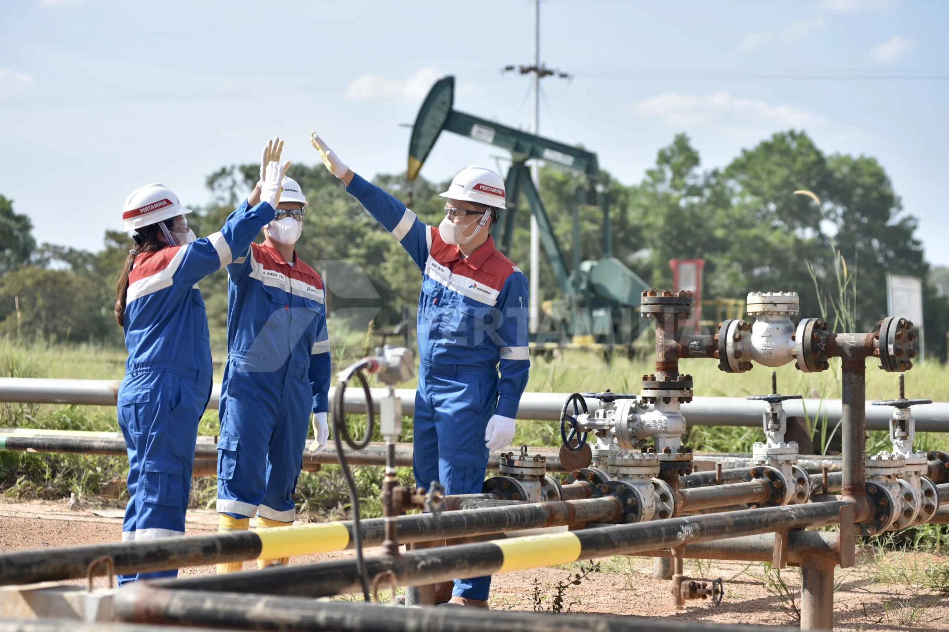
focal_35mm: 92
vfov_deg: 14.9
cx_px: 474
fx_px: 2425
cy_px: 316
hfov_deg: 22.1
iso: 100
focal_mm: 92
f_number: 4
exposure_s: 1/640
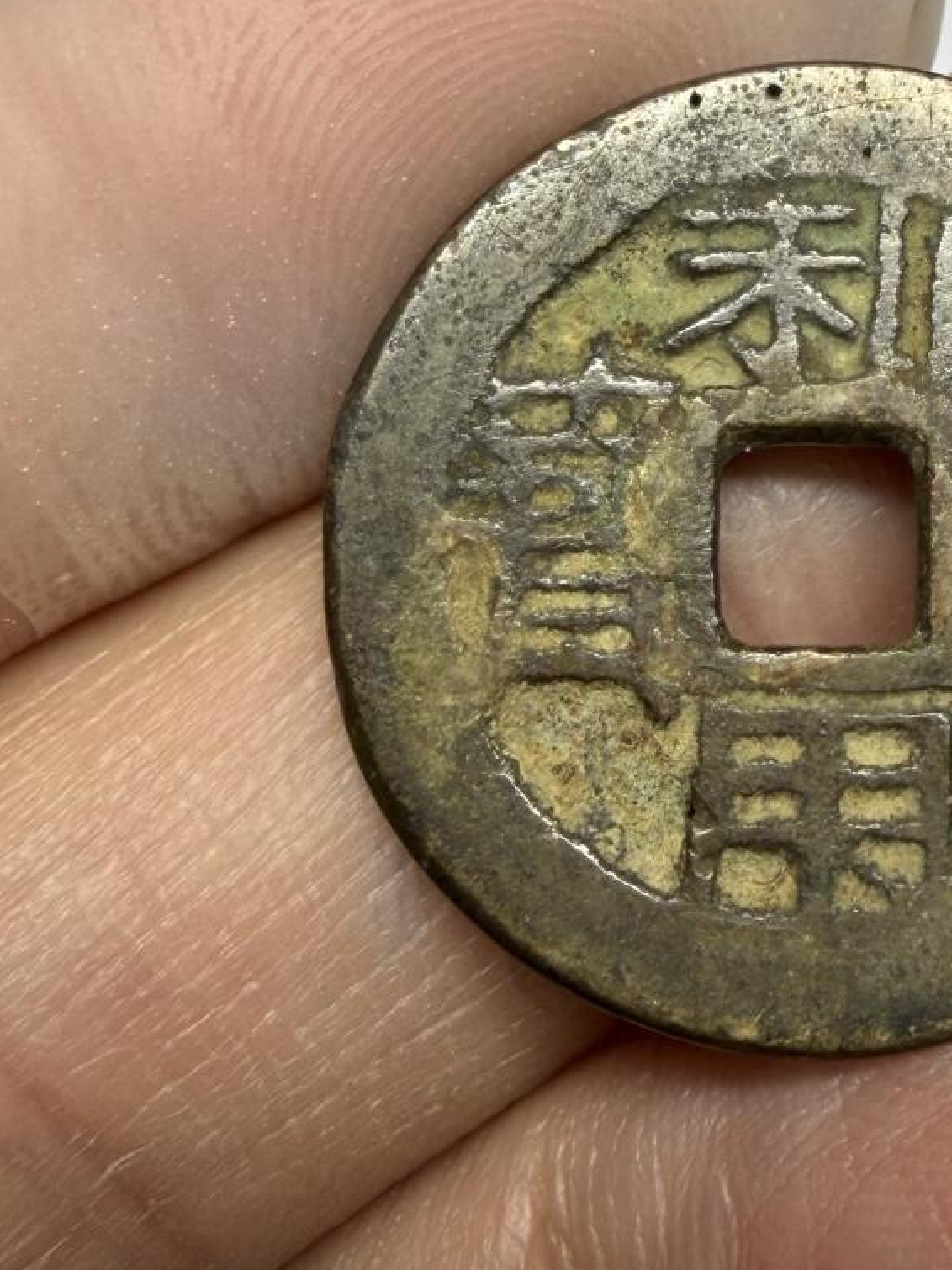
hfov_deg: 23.2
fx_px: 2274
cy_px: 449
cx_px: 809
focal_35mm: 62
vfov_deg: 31.0
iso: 50
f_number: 2.2
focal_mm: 2.22
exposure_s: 1/121
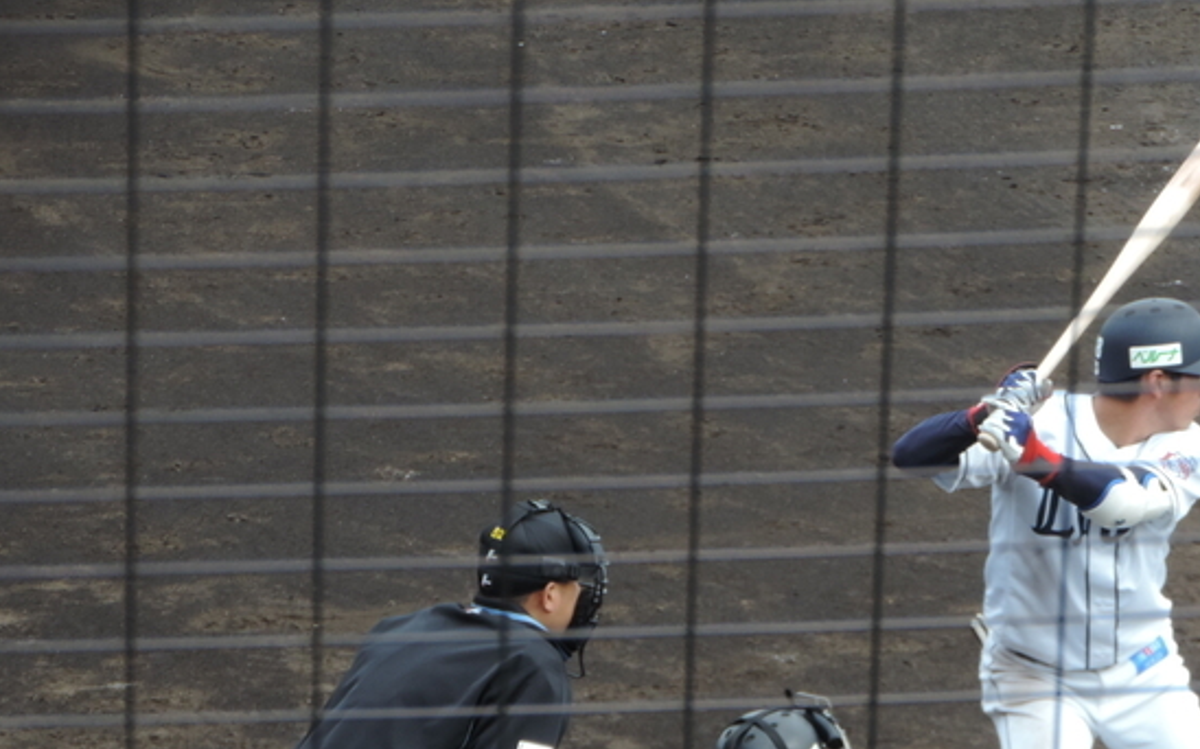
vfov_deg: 2.6
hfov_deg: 4.2
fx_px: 16443
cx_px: 830
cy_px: 618
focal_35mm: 503
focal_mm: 57.9
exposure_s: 1/200
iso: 140
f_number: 4.8
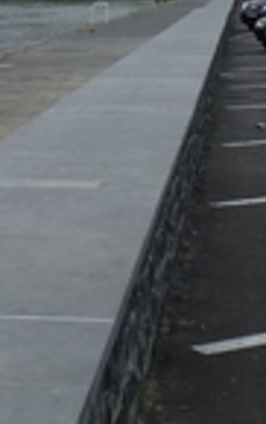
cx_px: 9
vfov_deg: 18.7
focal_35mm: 105
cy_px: -85
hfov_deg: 12.4
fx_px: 1214
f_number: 4
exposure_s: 1/1000
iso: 100
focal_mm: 4.3
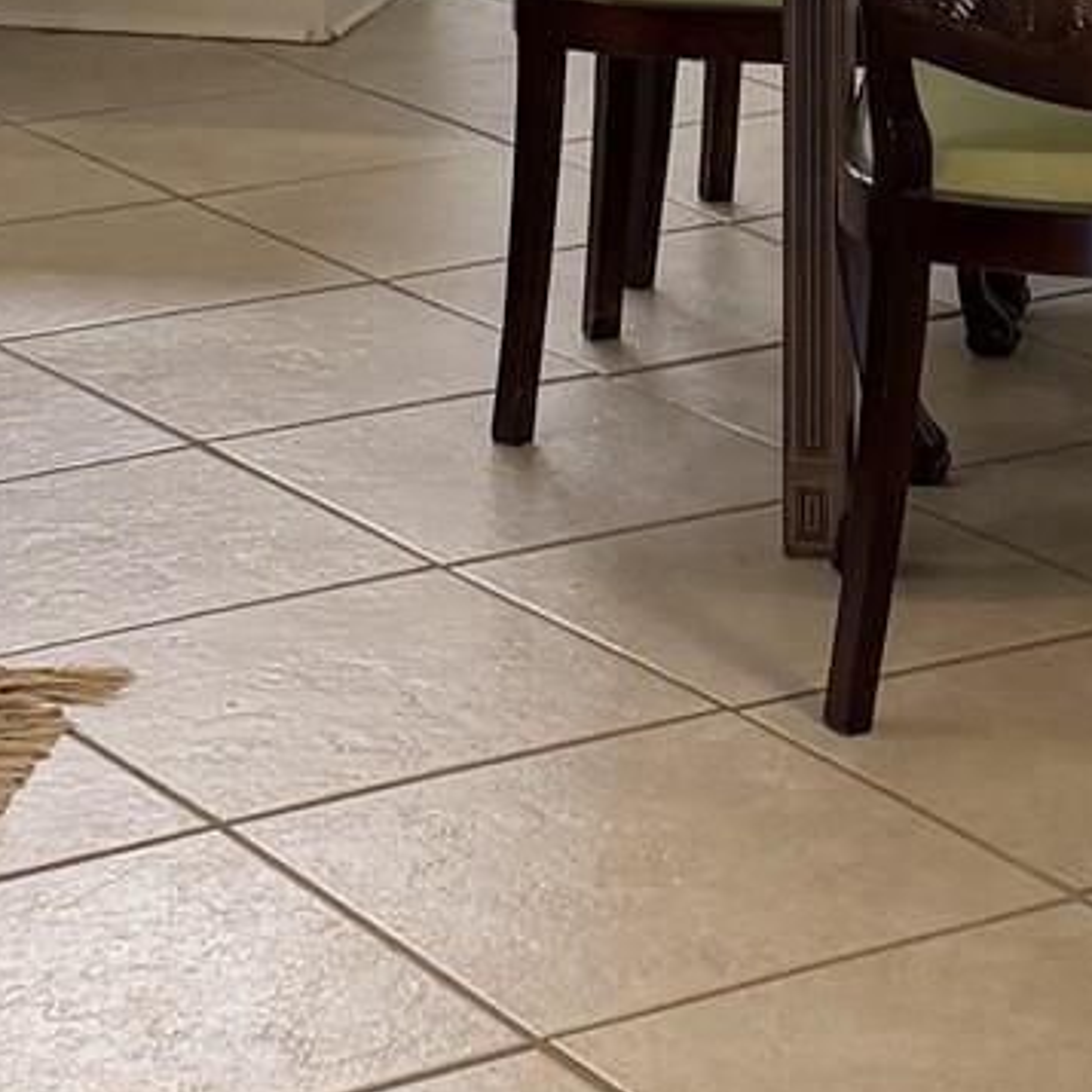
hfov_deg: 12.7
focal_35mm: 137
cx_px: 814
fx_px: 4890
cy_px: -434
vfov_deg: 12.3
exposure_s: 1/120
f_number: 1.78
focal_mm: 6.76
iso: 200
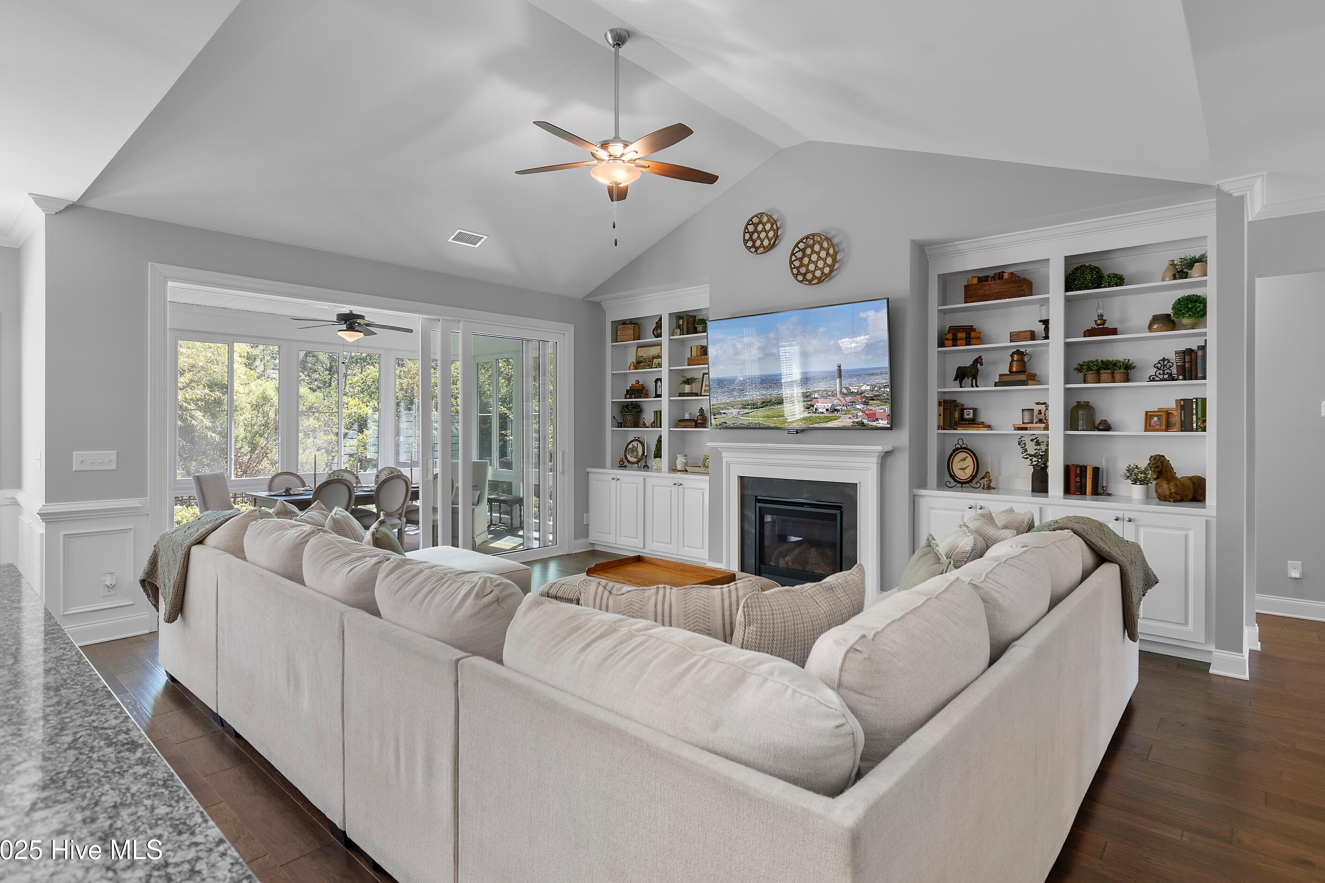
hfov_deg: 93.3
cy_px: 424
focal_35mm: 17
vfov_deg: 70.4
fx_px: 626
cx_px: 666
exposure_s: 1/4
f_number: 4.8
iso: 100
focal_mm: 11
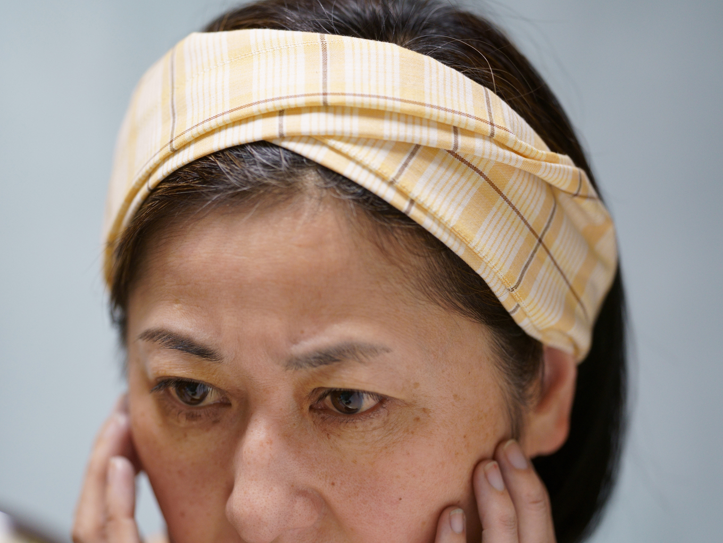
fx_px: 3990
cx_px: 220
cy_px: 331
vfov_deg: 7.8
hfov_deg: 10.3
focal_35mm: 191
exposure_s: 1/160
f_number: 1.8
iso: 640
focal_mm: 135
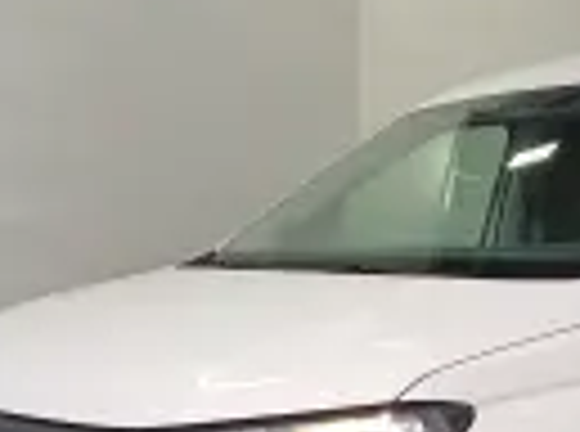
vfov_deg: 20.3
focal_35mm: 70
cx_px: 481
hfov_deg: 27.2
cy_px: 423
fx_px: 1170
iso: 64
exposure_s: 1/120
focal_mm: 4.65
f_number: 1.8
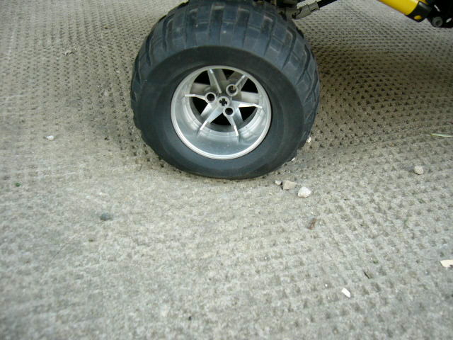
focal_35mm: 35
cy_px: 170
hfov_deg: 52.6
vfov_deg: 40.7
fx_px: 458
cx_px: 226
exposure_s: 1/100
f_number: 2.8
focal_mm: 5.8
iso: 100
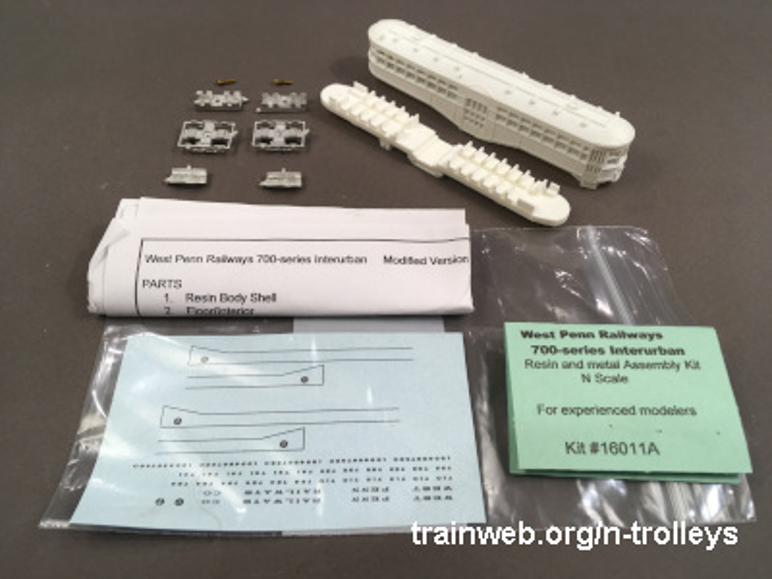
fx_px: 647
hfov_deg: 61.7
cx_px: 386
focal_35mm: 29
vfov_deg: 48.2
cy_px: 290
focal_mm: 4.15
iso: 32
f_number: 2.2
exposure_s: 1/30
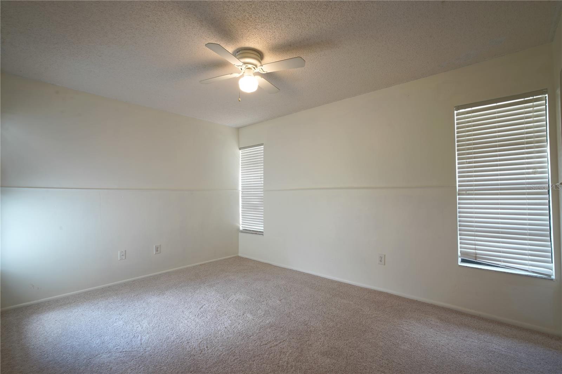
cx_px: 281
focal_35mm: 16
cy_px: 187
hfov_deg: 96.7
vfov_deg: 73.7
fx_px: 250
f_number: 13
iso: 50
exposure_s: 2
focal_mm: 16
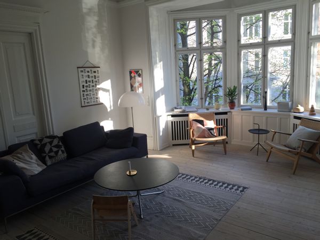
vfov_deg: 48.2
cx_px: 160
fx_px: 268
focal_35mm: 29
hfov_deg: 61.7
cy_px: 120
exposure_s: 1/128
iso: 32
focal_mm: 4.15
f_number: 2.2
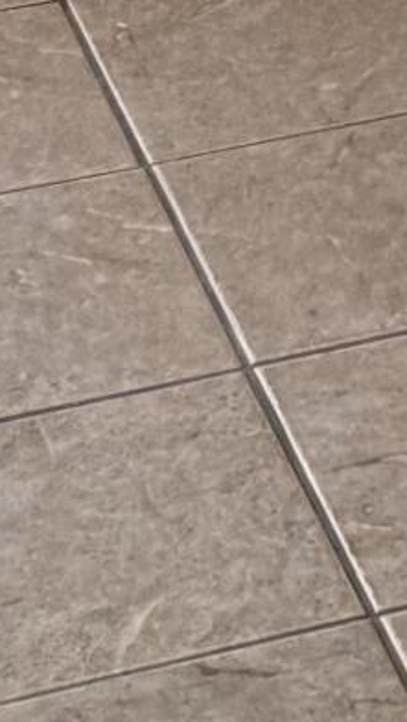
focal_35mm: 200
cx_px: 985
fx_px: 3831
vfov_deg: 9.5
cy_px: -1066
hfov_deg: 5.8
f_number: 1.78
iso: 125
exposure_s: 1/120
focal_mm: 6.76
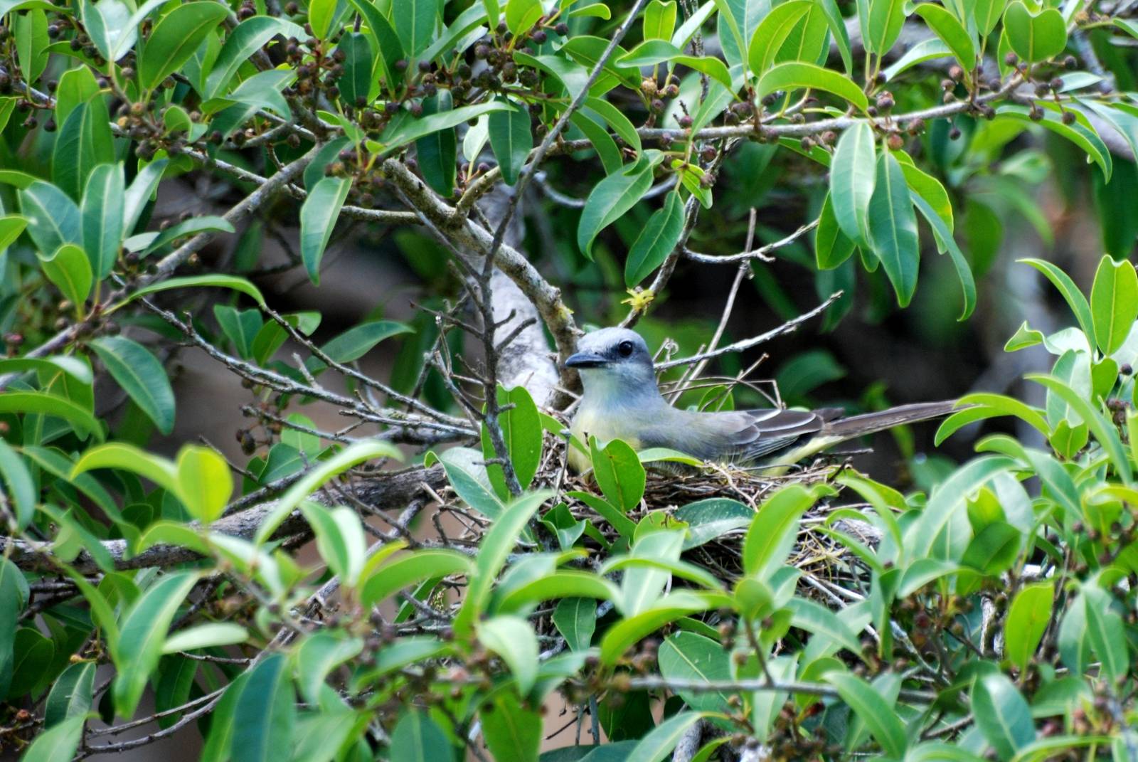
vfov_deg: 3.1
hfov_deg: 4.6
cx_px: 569
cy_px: 381
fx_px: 14242
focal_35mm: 450
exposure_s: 1/160
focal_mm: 300
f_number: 5.6
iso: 400
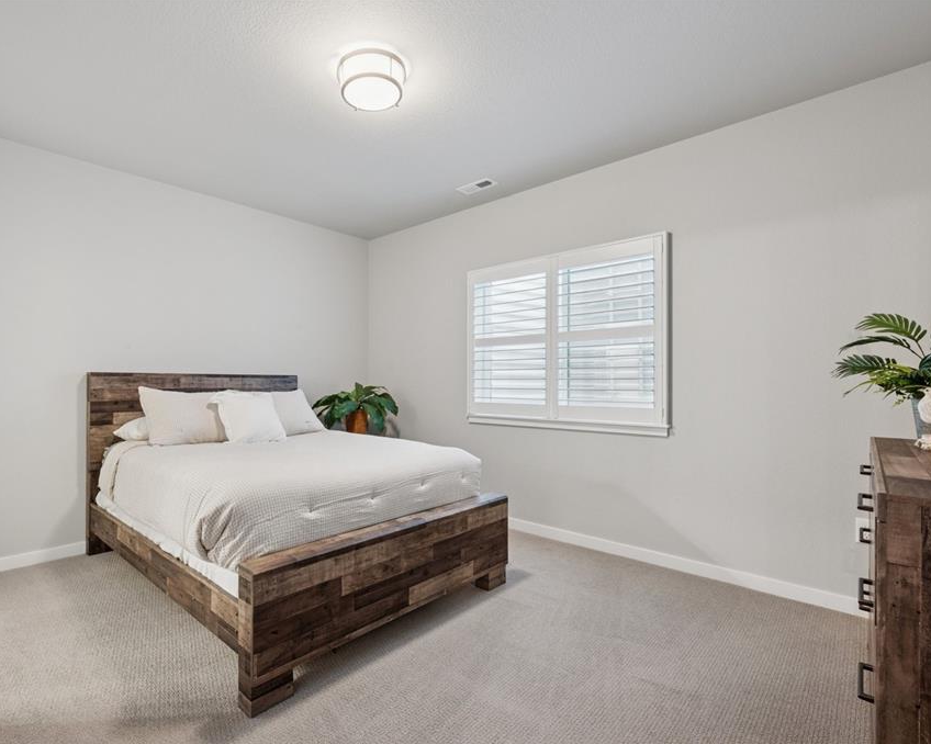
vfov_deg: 77.0
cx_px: 401
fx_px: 468
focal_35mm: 17
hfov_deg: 89.1
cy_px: 372
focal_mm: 15
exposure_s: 1.6
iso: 100
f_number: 11
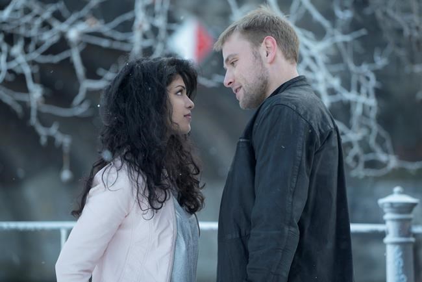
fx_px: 2181
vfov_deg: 7.4
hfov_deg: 11.1
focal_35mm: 186
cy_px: 141
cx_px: 211
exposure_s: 1/160
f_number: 4
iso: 400
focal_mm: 186
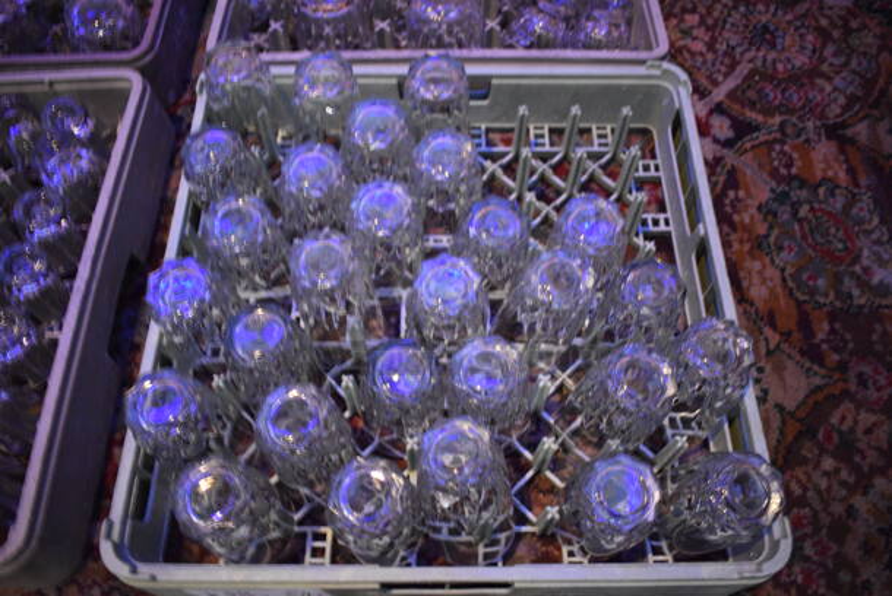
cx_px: 446
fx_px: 670
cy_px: 298
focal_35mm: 27
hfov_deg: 67.3
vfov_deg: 48.0
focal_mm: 18
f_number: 3.5
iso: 3200
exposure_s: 1/10
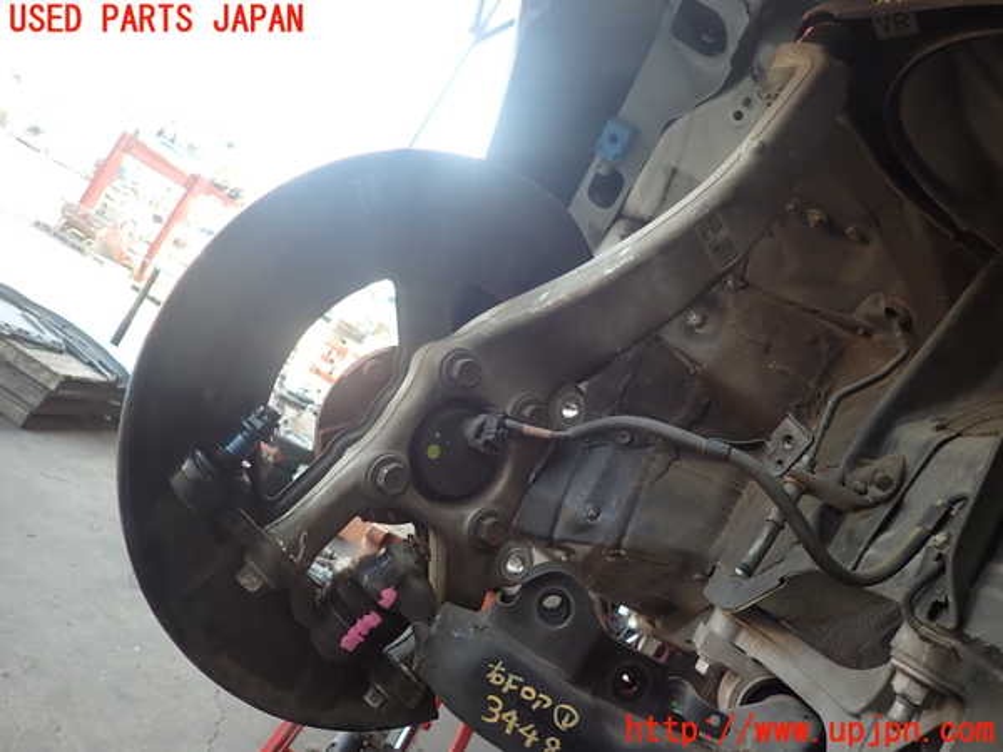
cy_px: 376
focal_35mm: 25
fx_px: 724
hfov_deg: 69.4
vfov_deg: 54.9
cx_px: 502
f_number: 2
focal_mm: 4.5
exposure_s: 1/80
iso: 100
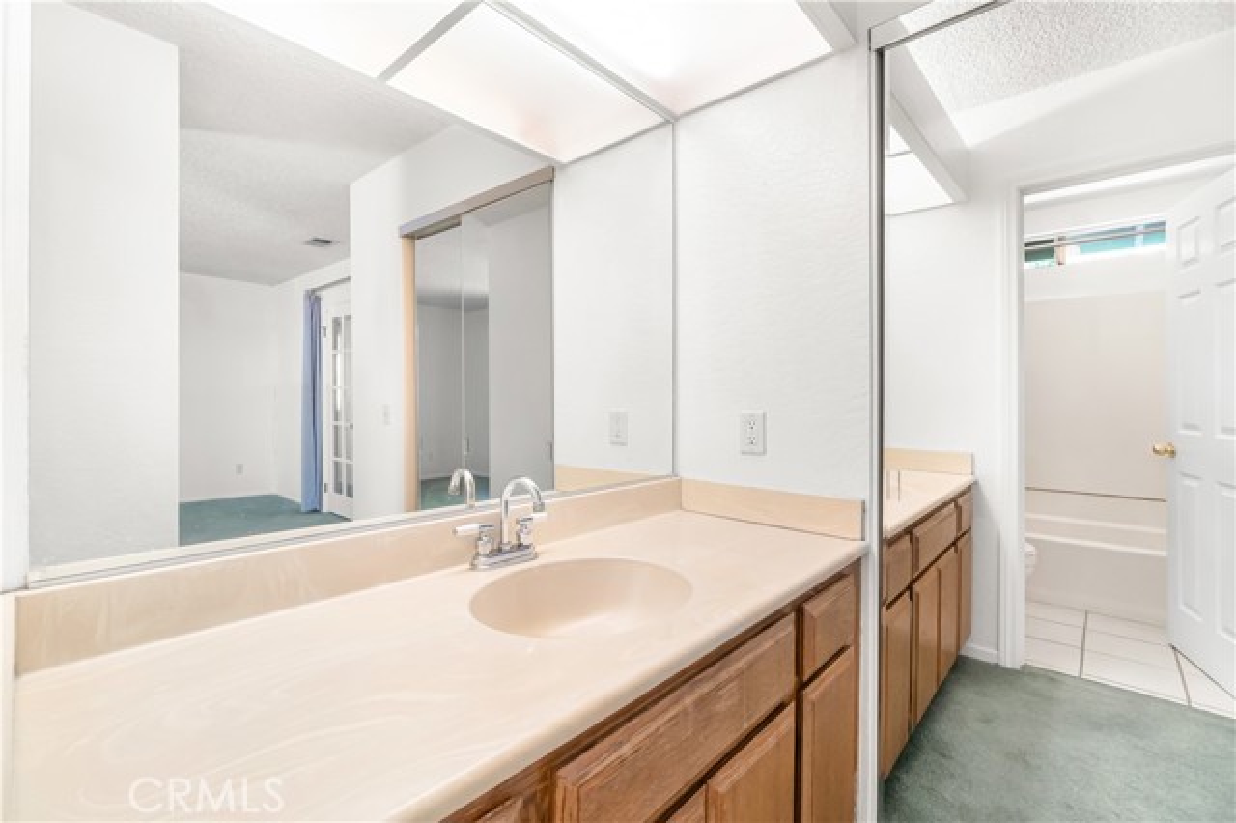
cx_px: 618
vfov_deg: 77.3
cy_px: 412
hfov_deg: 100.4
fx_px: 515
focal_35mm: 15
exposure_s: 1/5
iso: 320
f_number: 7.1
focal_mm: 10
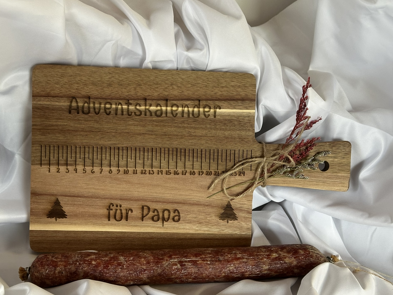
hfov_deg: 37.5
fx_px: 579
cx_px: 190
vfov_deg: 28.6
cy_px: 155
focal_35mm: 51
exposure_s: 1/51
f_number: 1.78
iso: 250
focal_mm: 6.86
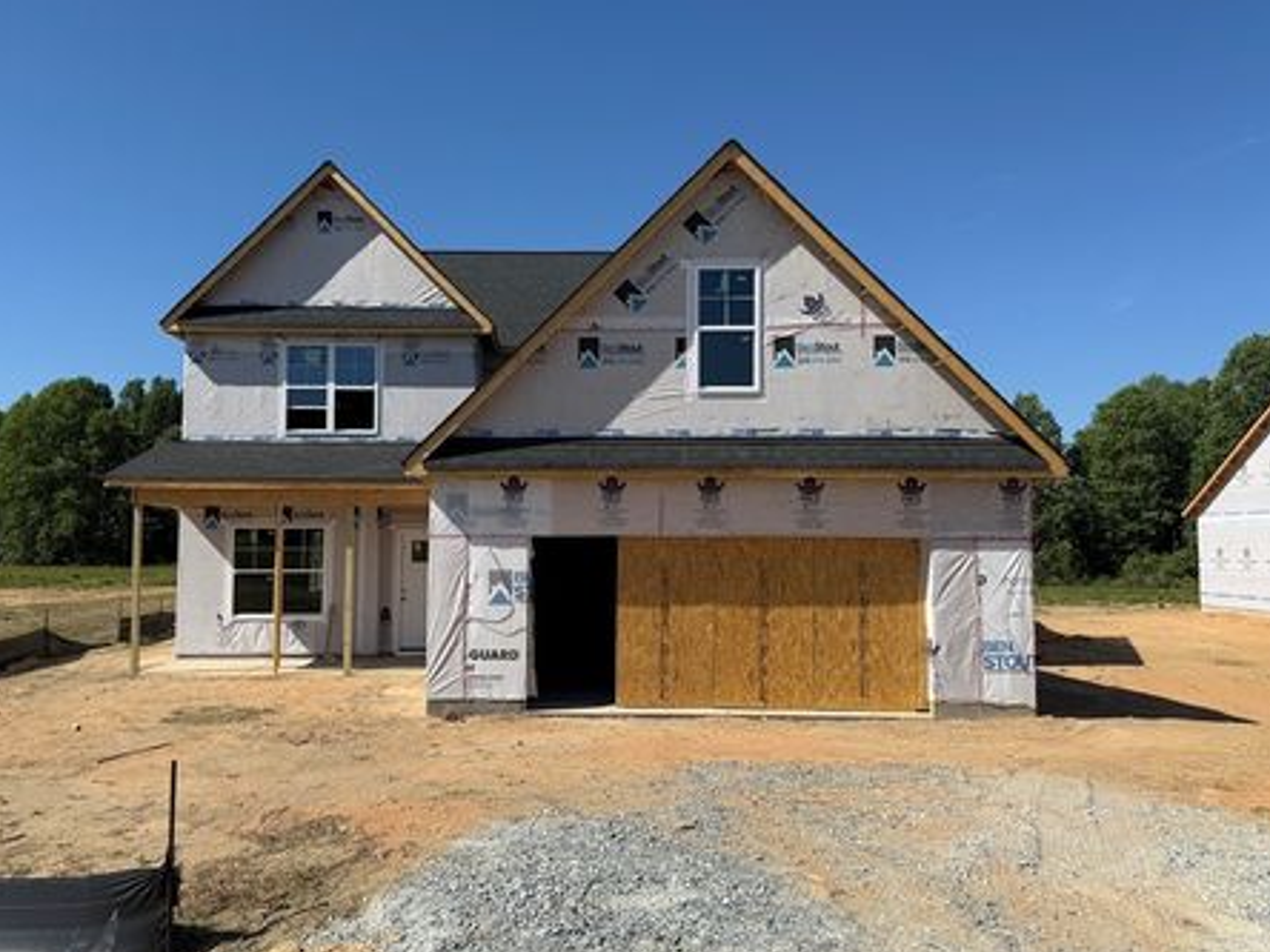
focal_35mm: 27
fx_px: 991
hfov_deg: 65.1
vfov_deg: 51.4
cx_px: 566
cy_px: 473
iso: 80
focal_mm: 6.76
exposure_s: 1/6173
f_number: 1.78
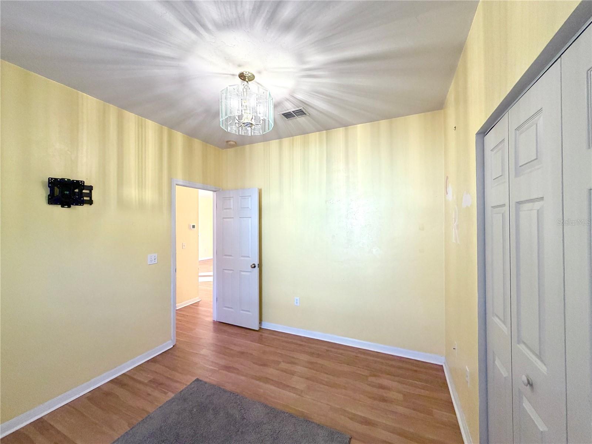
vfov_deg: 85.7
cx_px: 296
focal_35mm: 14
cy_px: 222
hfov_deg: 102.1
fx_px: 239
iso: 250
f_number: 2.2
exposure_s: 1/60
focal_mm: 2.22
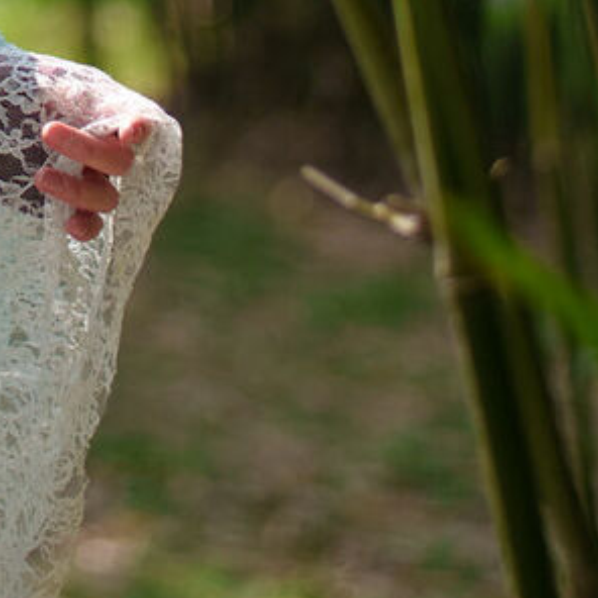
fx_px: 4417
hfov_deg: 7.6
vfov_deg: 7.6
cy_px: -399
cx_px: -323
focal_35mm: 226
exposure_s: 1/2500
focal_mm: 50
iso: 100
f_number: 1.4
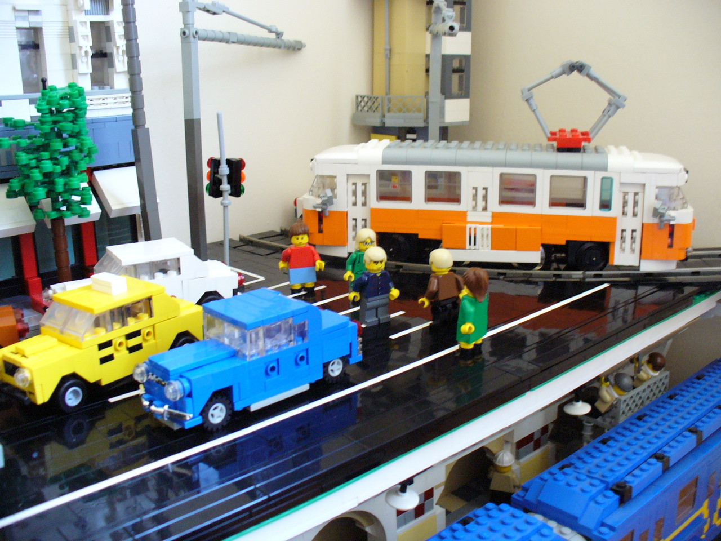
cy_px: 270
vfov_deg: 38.7
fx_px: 771
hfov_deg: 50.1
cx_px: 360
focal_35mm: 37
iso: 200
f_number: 2.8
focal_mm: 6.1
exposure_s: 1/8
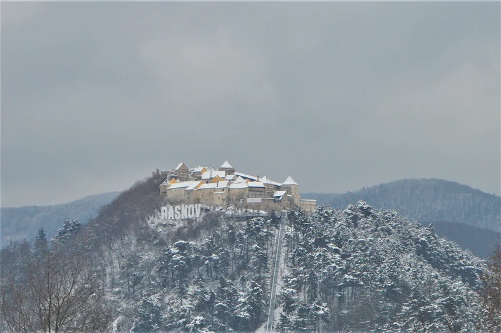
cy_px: 166
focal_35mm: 82
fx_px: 1147
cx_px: 250
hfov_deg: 24.6
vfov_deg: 16.5
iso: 400
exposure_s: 1/80
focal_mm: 55
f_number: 5.6
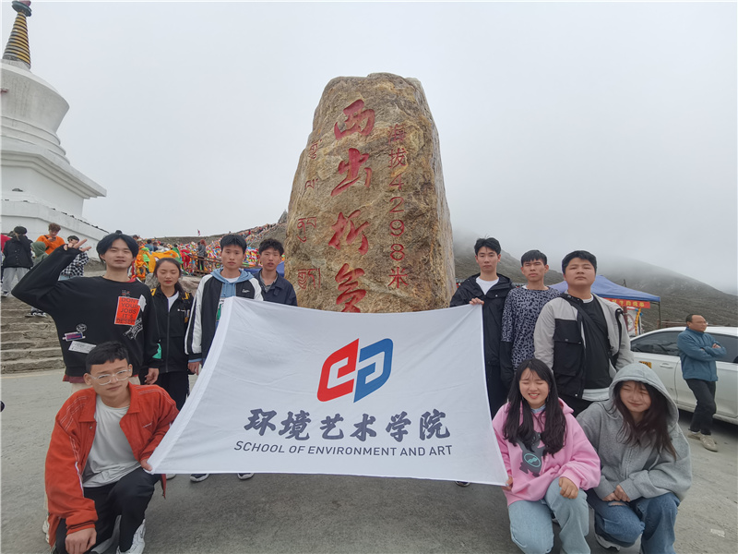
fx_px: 362
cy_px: 277
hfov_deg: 91.0
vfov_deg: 74.7
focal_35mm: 17
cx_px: 369
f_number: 2.2
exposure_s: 1/903
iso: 50
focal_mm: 2.26
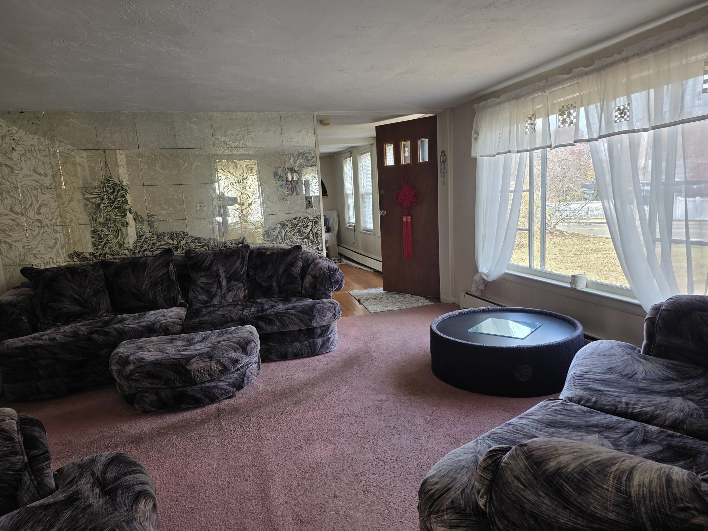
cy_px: 266
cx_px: 354
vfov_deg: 58.9
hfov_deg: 73.9
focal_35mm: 23
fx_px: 470
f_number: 1.7
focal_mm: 6.25
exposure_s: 1/180
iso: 50
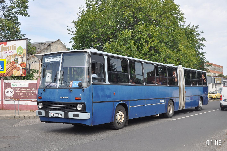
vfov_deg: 22.6
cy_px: 76
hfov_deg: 33.4
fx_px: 378
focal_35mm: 60
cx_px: 114
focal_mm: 40
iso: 400
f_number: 5
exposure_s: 1/1250
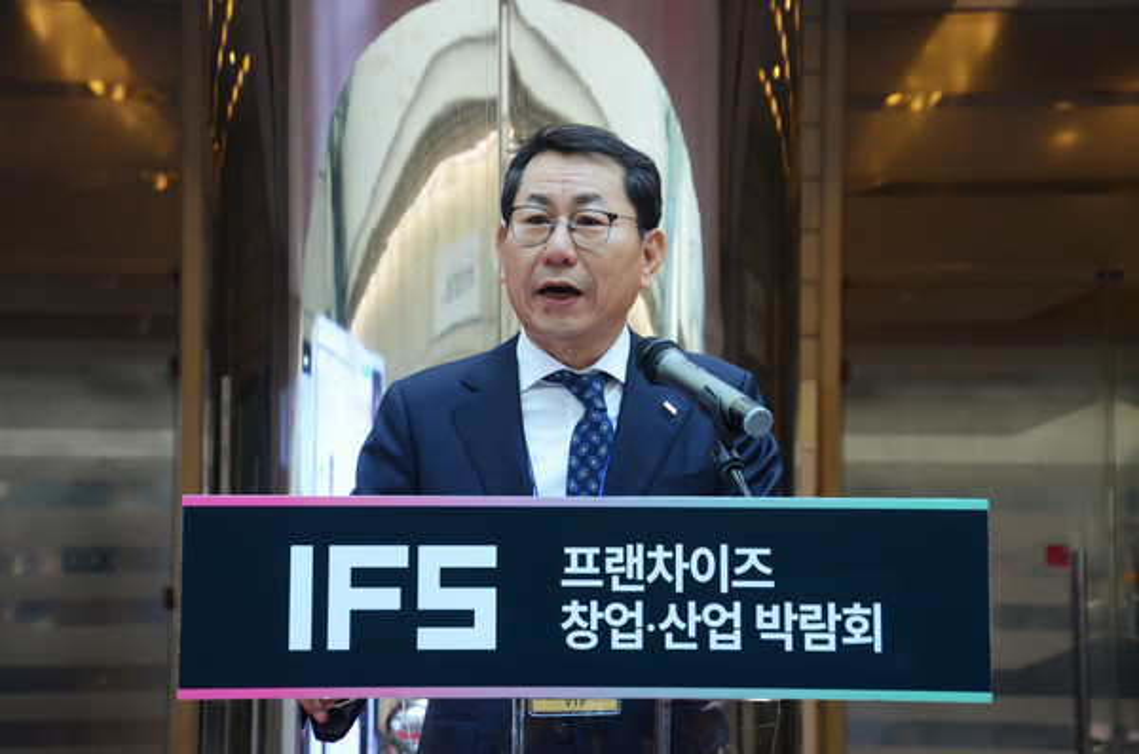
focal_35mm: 93
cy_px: 377
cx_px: 570
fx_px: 2935
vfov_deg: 14.6
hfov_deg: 22.0
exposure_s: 1/250
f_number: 5
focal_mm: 62
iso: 1600
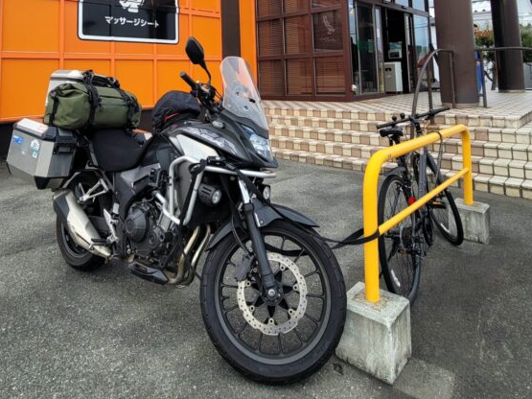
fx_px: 369
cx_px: 228
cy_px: 36
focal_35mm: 24
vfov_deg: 50.1
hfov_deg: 71.2
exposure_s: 1/500
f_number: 2.2
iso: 64
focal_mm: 2.2
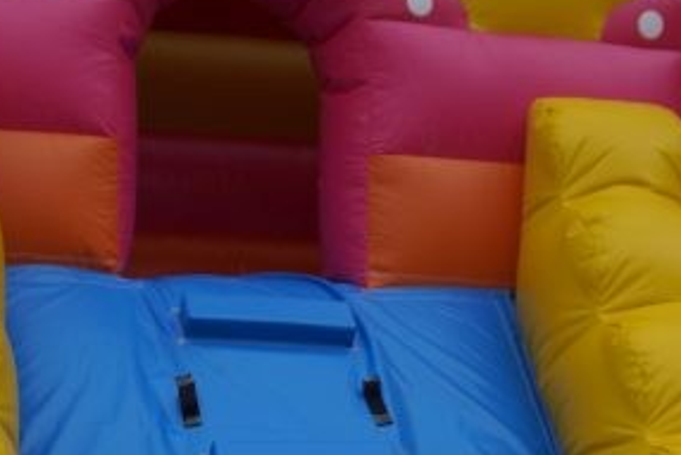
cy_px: 663
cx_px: 269
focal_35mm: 86
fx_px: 1628
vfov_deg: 14.9
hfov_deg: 23.6
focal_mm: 16
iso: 100
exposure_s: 1/640
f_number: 4.5
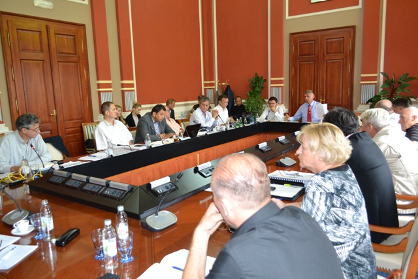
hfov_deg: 67.4
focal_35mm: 27
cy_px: 140
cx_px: 209
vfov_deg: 48.0
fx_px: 314
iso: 2500
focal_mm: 18
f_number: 3.5
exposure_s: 1/60
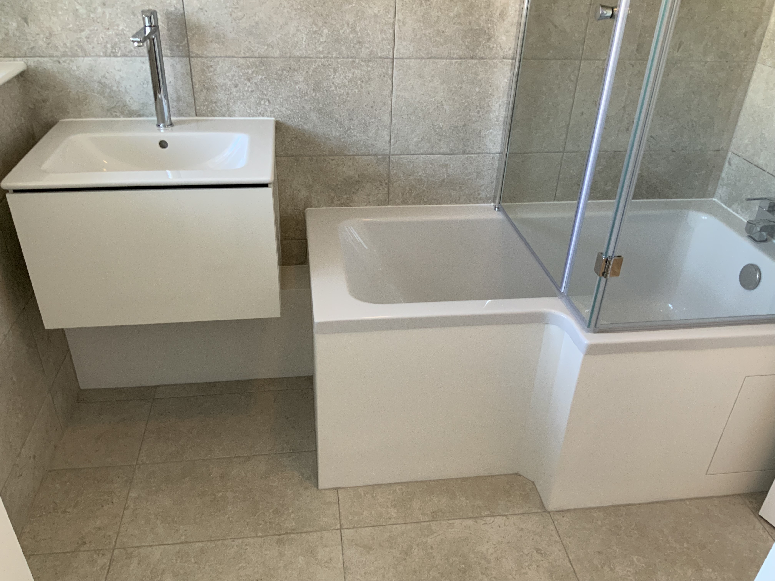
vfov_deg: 48.2
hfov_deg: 61.7
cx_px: 388
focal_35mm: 29
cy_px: 290
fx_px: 649
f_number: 1.8
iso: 64
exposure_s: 1/60
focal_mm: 3
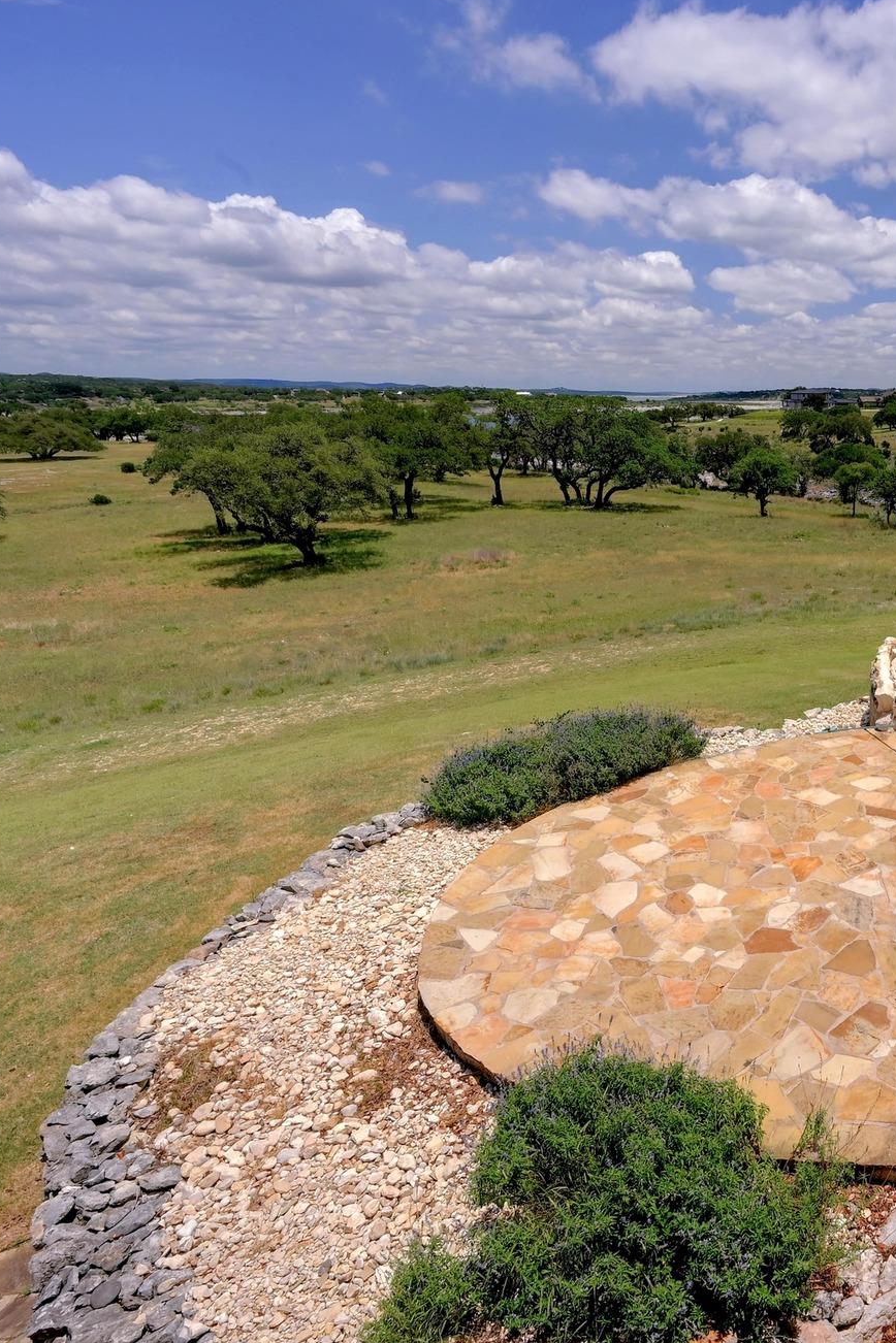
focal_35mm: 22
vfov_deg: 78.6
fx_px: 821
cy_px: 676
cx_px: 876
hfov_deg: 48.2
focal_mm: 14
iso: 800
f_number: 14
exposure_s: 1/500
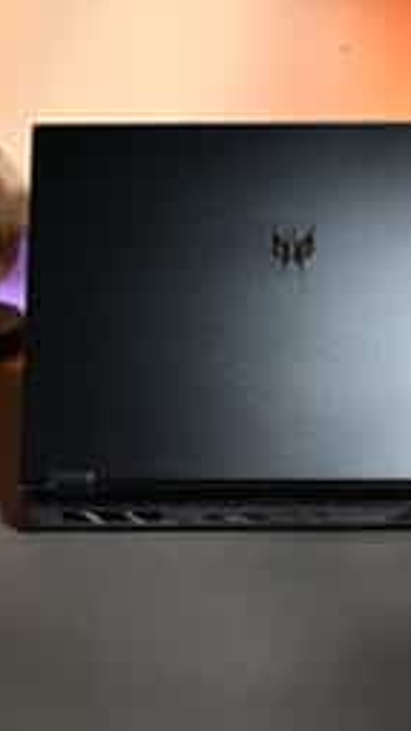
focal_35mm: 61
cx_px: 279
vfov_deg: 34.3
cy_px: 368
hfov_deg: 19.7
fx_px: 1181
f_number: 4
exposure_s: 1/40
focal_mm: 38
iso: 280
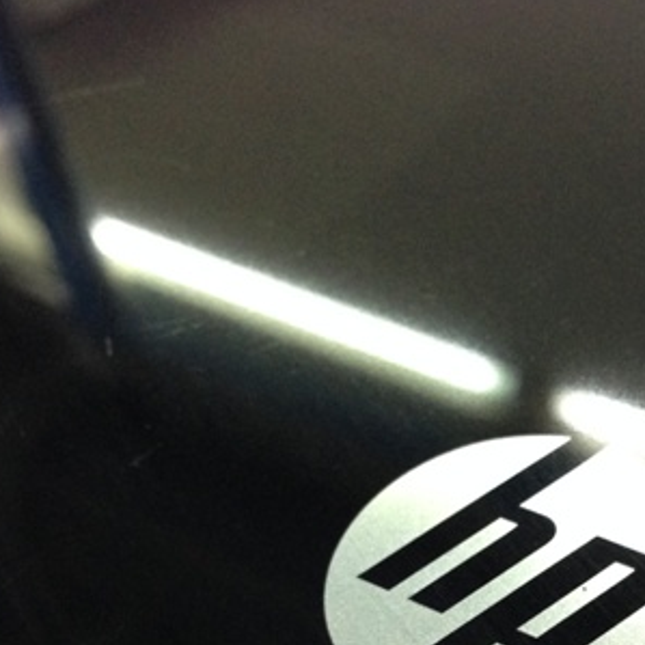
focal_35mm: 78
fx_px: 1644
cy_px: 639
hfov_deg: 22.0
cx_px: 485
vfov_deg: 21.4
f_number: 2.4
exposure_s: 1/20
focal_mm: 4.12
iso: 200
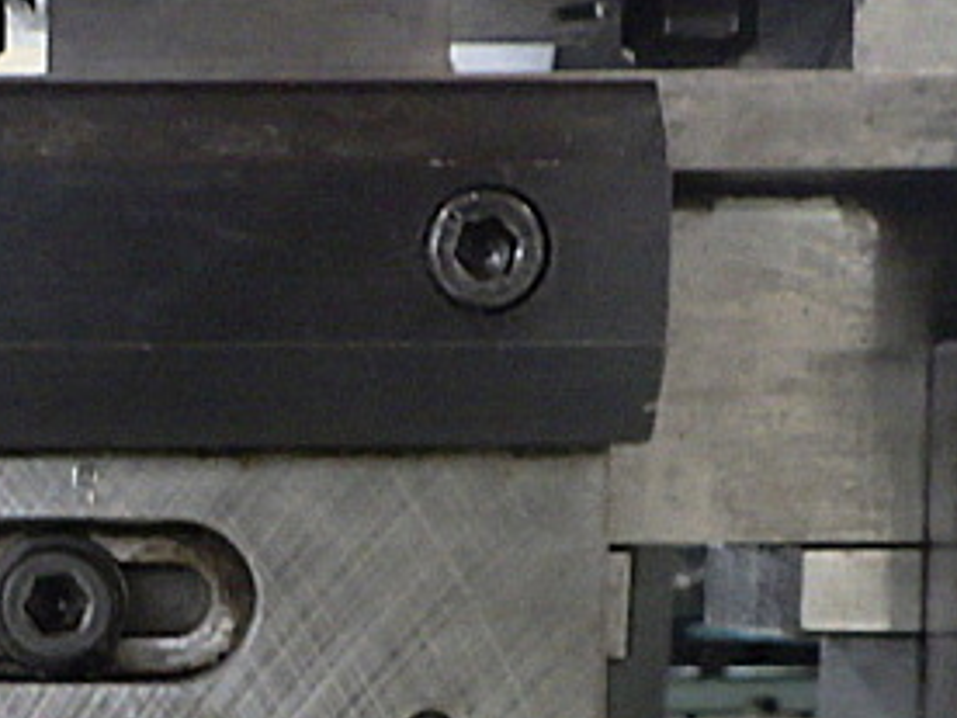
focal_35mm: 65
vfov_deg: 22.0
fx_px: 1797
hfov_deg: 28.8
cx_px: 118
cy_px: 656
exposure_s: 1/25
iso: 1600
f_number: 3.5
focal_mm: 5
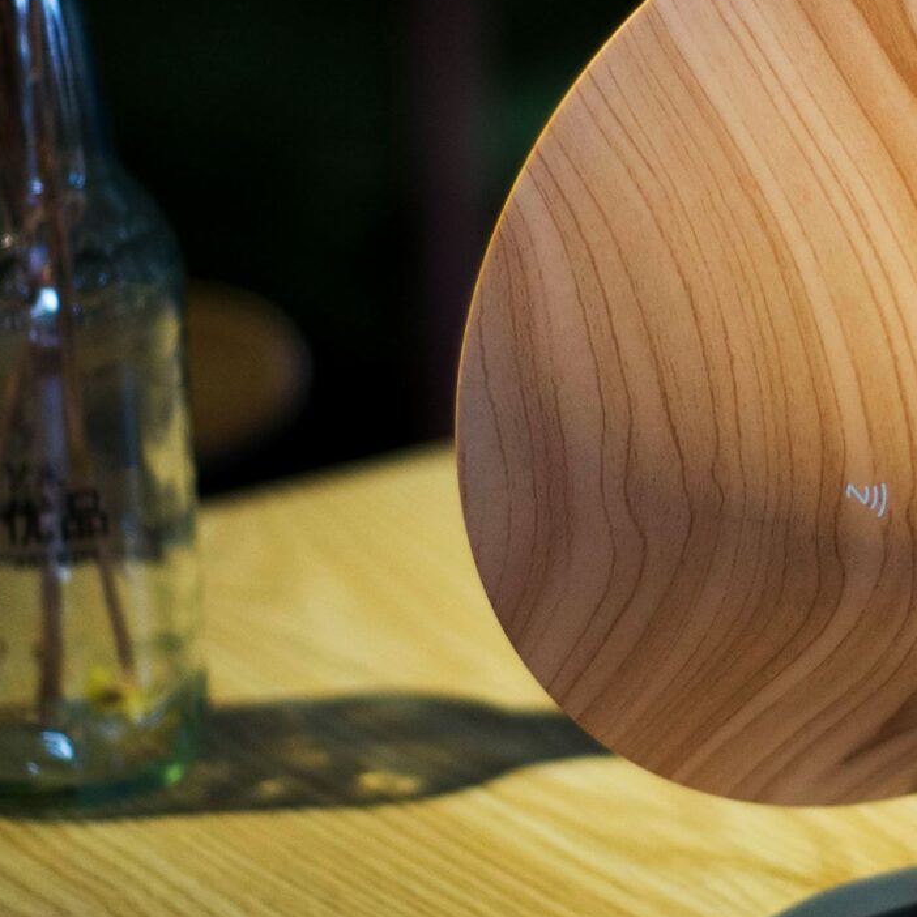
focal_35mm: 155
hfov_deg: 11.1
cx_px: 961
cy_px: 261
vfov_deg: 11.3
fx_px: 4645
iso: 400
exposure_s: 1/200
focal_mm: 50
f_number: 1.8
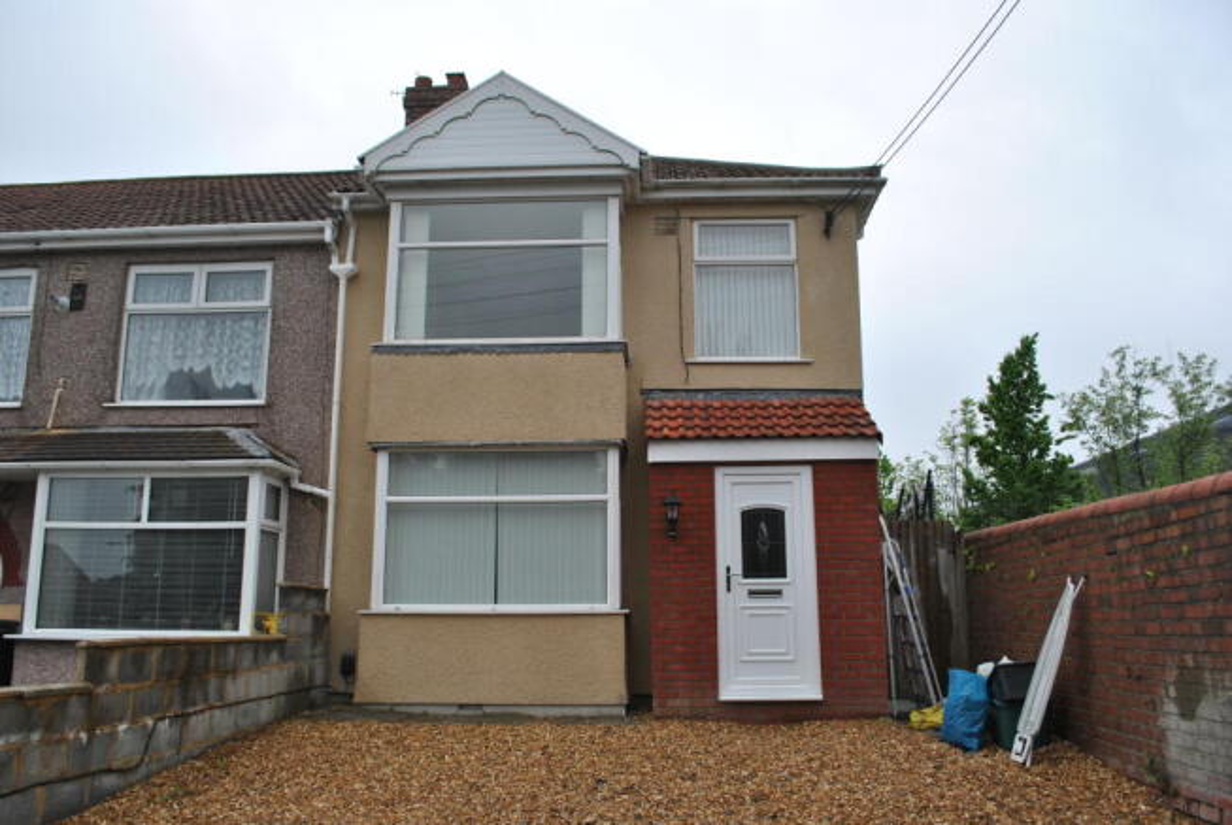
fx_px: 925
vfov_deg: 48.0
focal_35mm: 27
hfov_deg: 67.3
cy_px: 412
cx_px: 616
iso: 100
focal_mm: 18
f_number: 5.6
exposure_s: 1/125
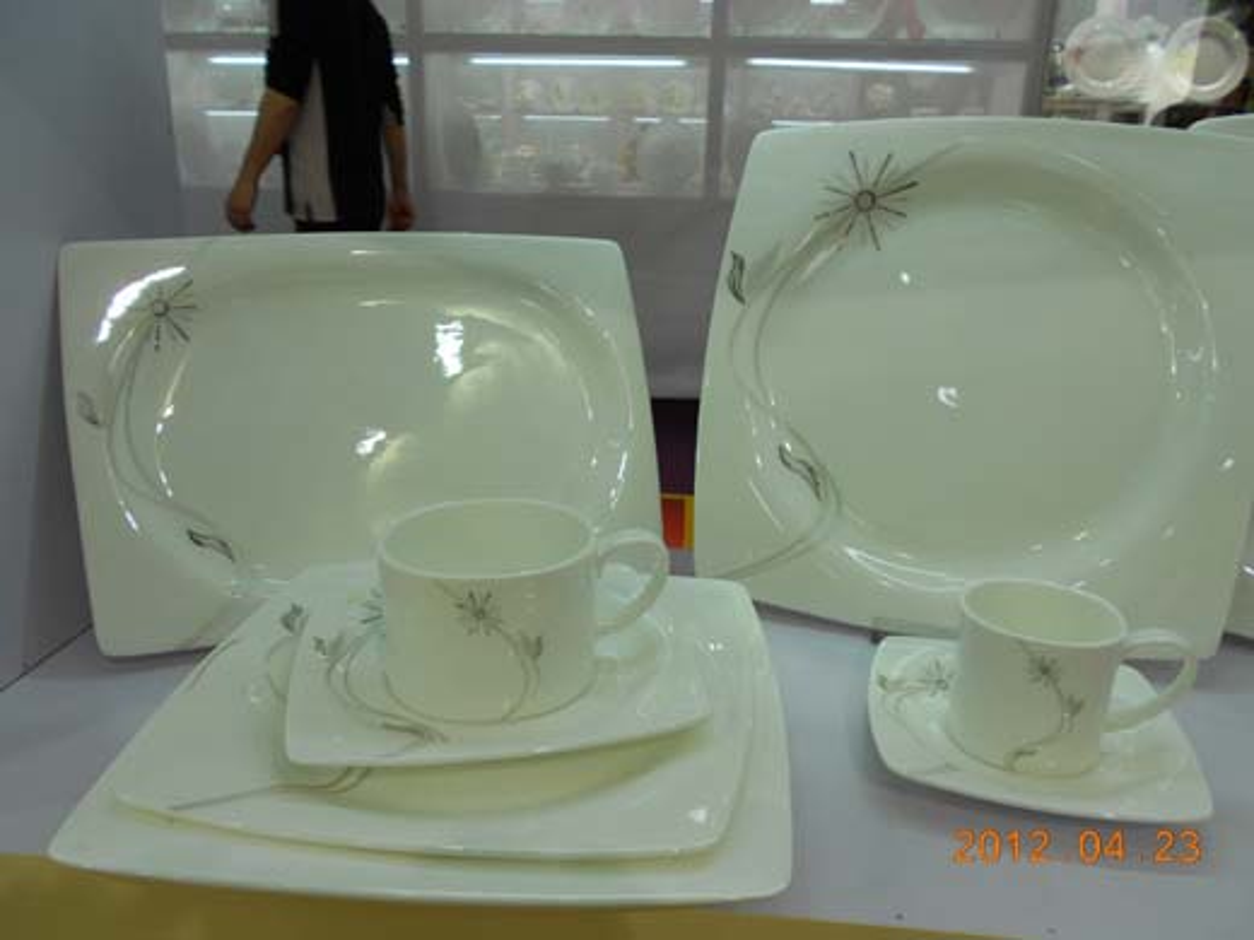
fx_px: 942
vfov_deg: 53.1
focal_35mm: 26
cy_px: 470
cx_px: 627
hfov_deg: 67.3
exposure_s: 1/80
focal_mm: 4.6
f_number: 3.2
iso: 80
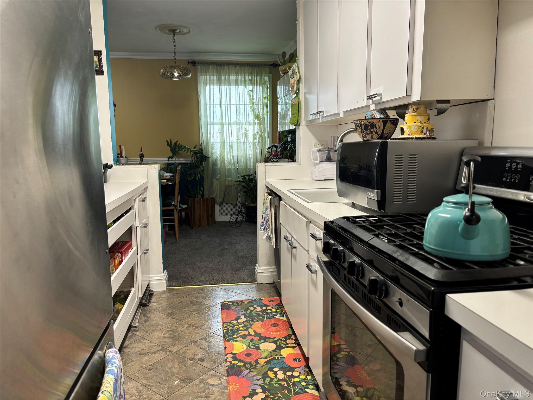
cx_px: 266
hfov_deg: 67.3
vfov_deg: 53.1
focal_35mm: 26
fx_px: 400
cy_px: 200
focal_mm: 5.96
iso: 100
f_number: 1.6
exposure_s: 1/60
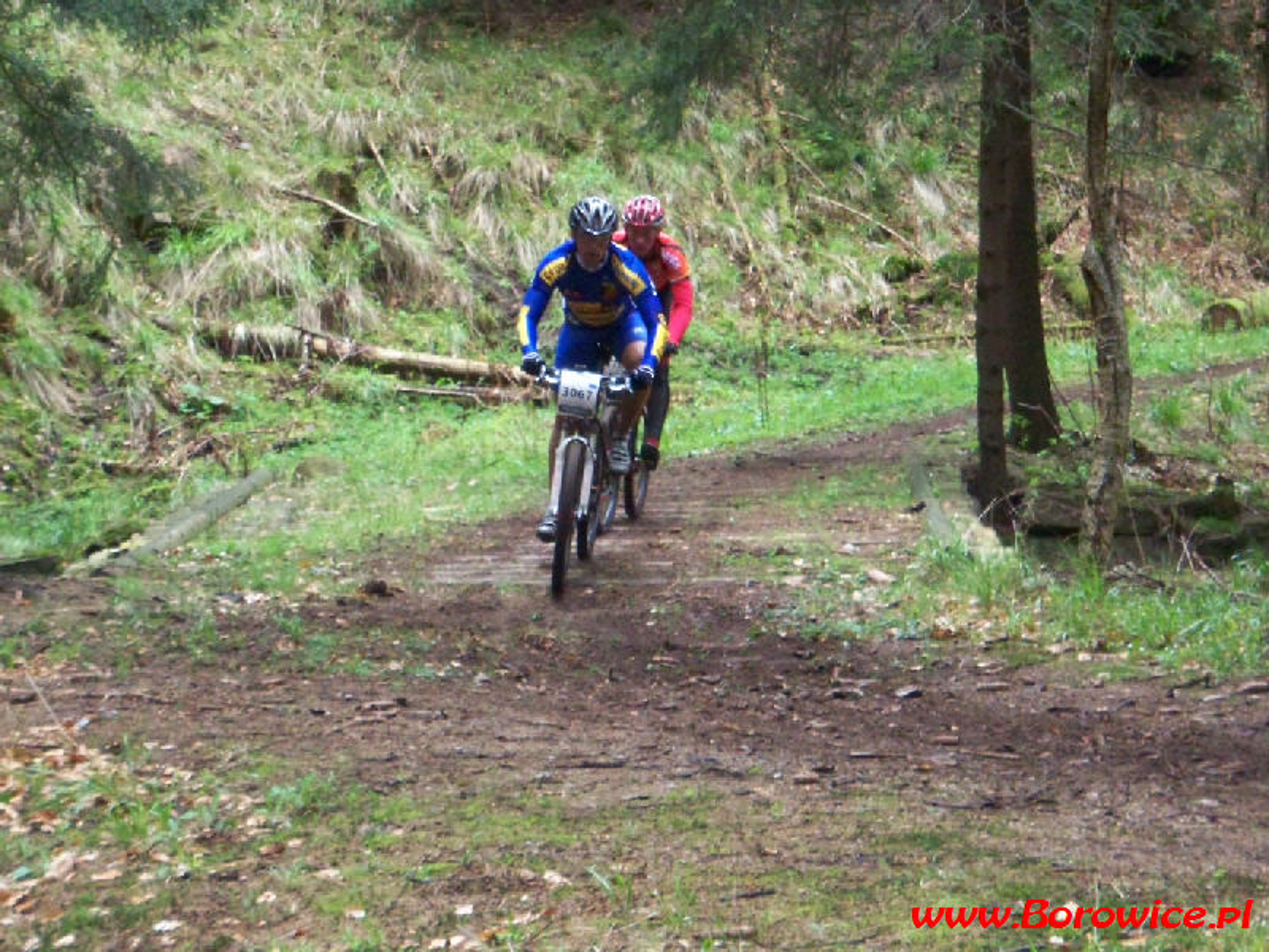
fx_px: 4289
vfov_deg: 12.7
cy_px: 476
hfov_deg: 16.8
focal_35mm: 117
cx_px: 634
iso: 400
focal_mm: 19.2
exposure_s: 1/125
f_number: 4.4
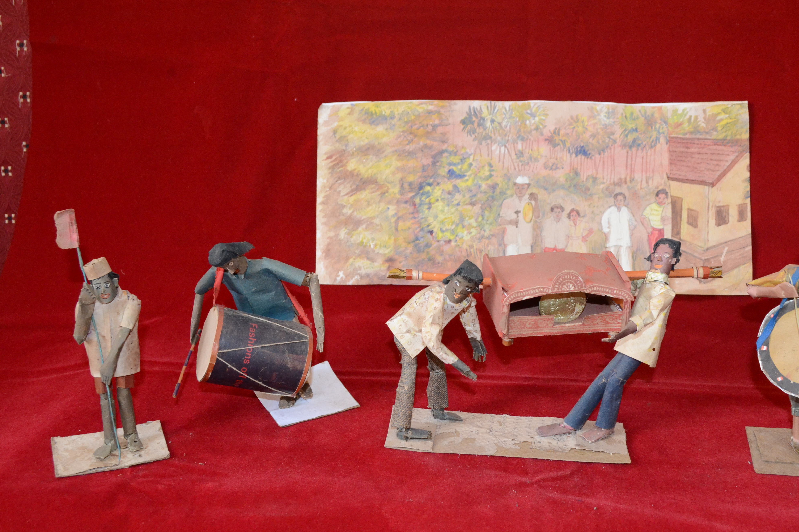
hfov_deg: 46.3
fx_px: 932
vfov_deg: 31.9
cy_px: 283
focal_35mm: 42
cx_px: 445
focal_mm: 24
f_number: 6.3
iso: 1600
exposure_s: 1/60
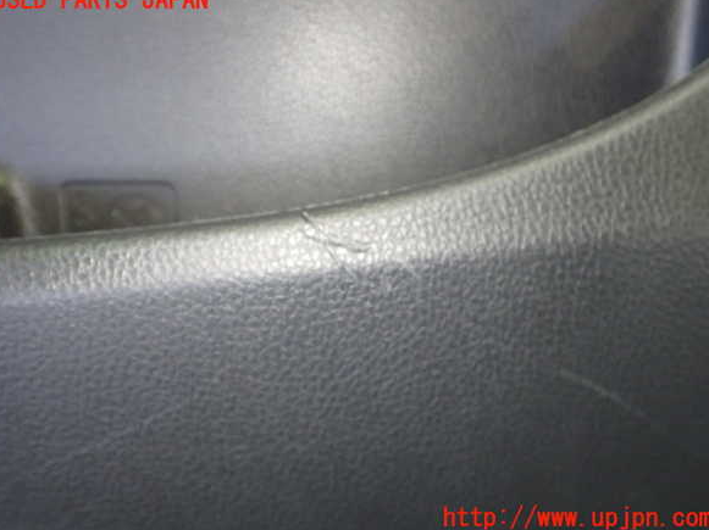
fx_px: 635
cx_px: 353
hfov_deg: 58.4
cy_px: 260
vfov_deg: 45.4
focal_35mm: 31
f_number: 2.3
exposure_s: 1/50
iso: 800
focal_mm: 5.4
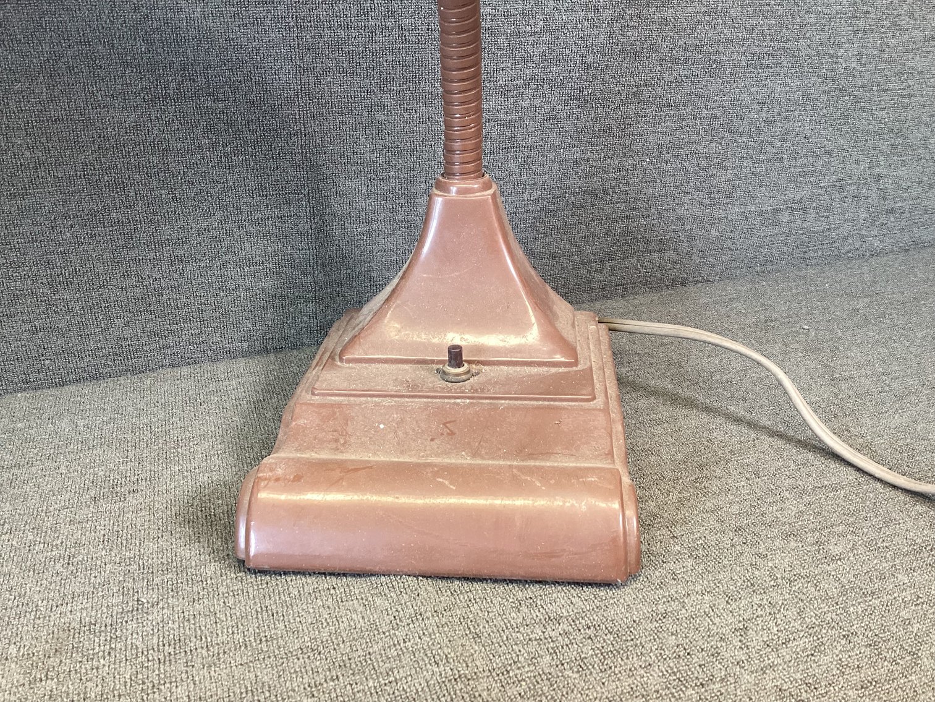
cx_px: 468
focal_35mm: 31
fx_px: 837
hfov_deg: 58.3
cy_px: 351
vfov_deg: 45.4
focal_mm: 3.3
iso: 125
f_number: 2.4
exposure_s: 1/50
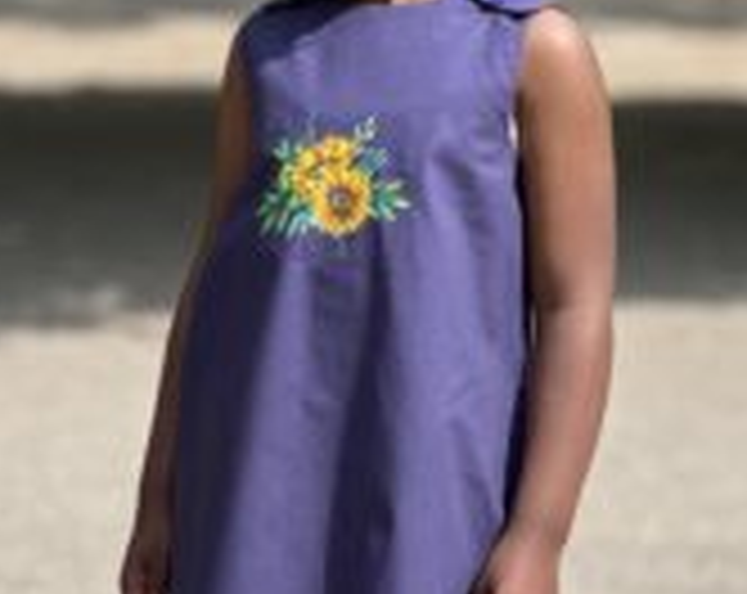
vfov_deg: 5.4
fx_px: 6242
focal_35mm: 283
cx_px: 423
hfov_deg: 6.8
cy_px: 328
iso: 64
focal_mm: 15.66
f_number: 2.8
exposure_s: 1/759
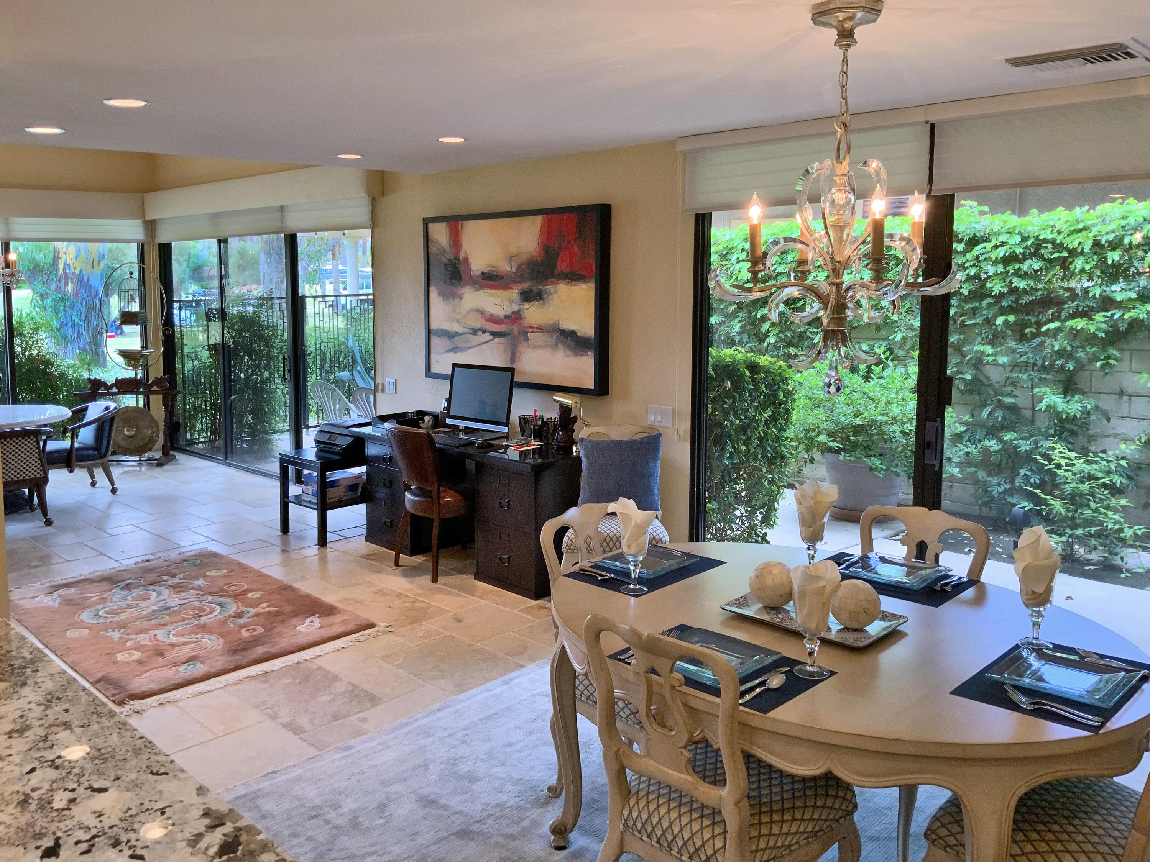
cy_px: 431
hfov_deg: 61.7
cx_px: 575
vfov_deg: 48.2
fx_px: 963
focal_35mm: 29
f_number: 1.8
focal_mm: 3
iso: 40
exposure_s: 1/120
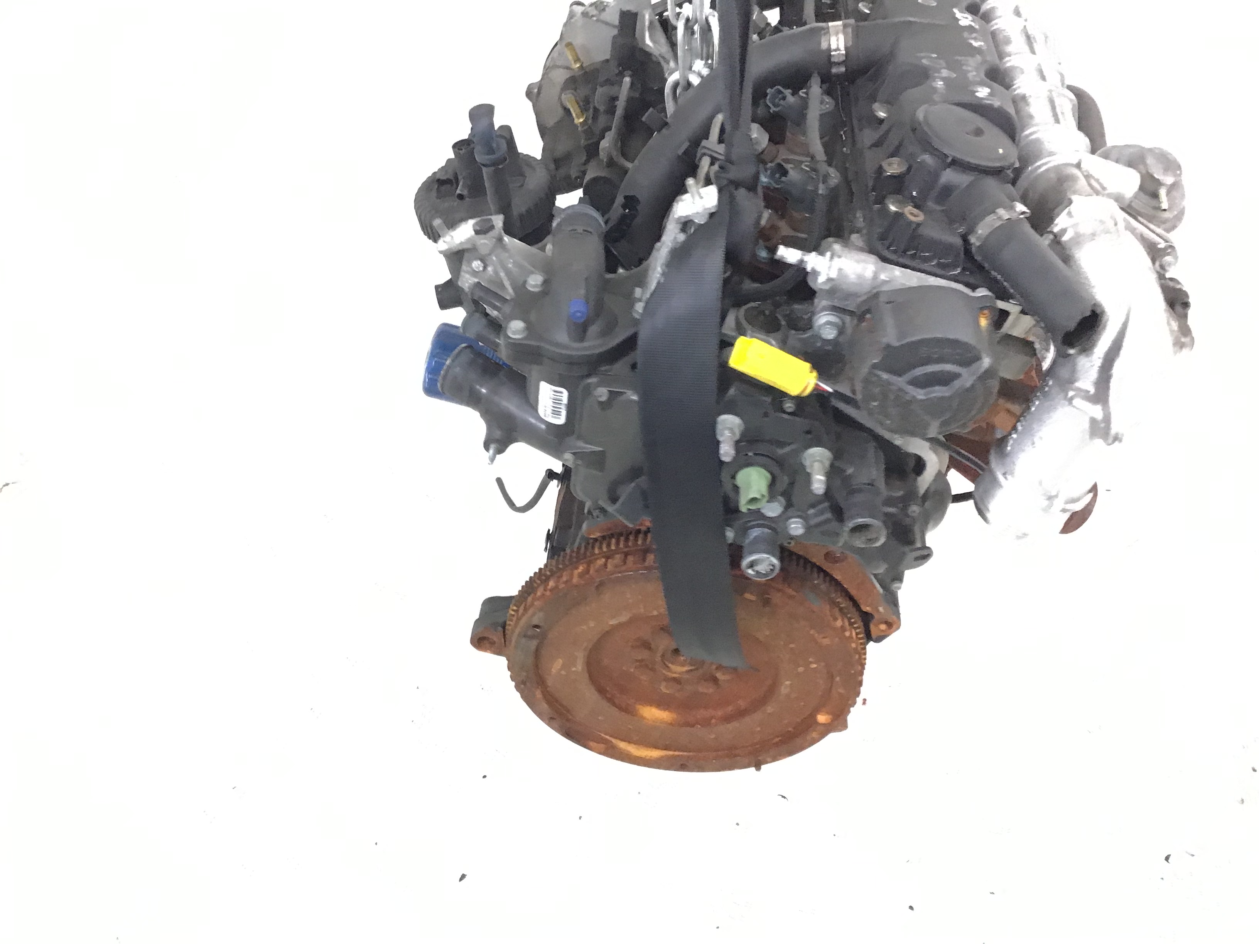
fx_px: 1127
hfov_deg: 58.4
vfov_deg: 45.4
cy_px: 472
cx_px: 630
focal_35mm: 31
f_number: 2.4
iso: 200
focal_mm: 3.3
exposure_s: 1/33
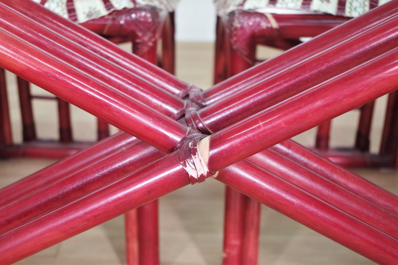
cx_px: 199
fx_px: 508
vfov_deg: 29.2
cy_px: 132
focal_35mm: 46
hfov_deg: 42.7
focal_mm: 30.63
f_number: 4
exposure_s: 1/60
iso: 1600
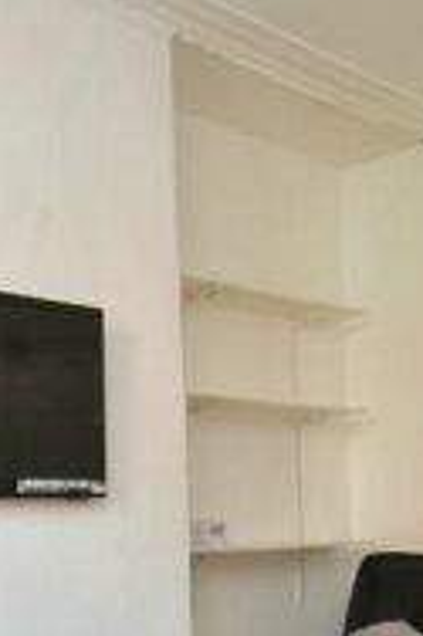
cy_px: 626
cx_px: 247
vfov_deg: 32.9
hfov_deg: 24.1
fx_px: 989
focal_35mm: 56
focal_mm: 10
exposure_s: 1/60
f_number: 4
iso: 800
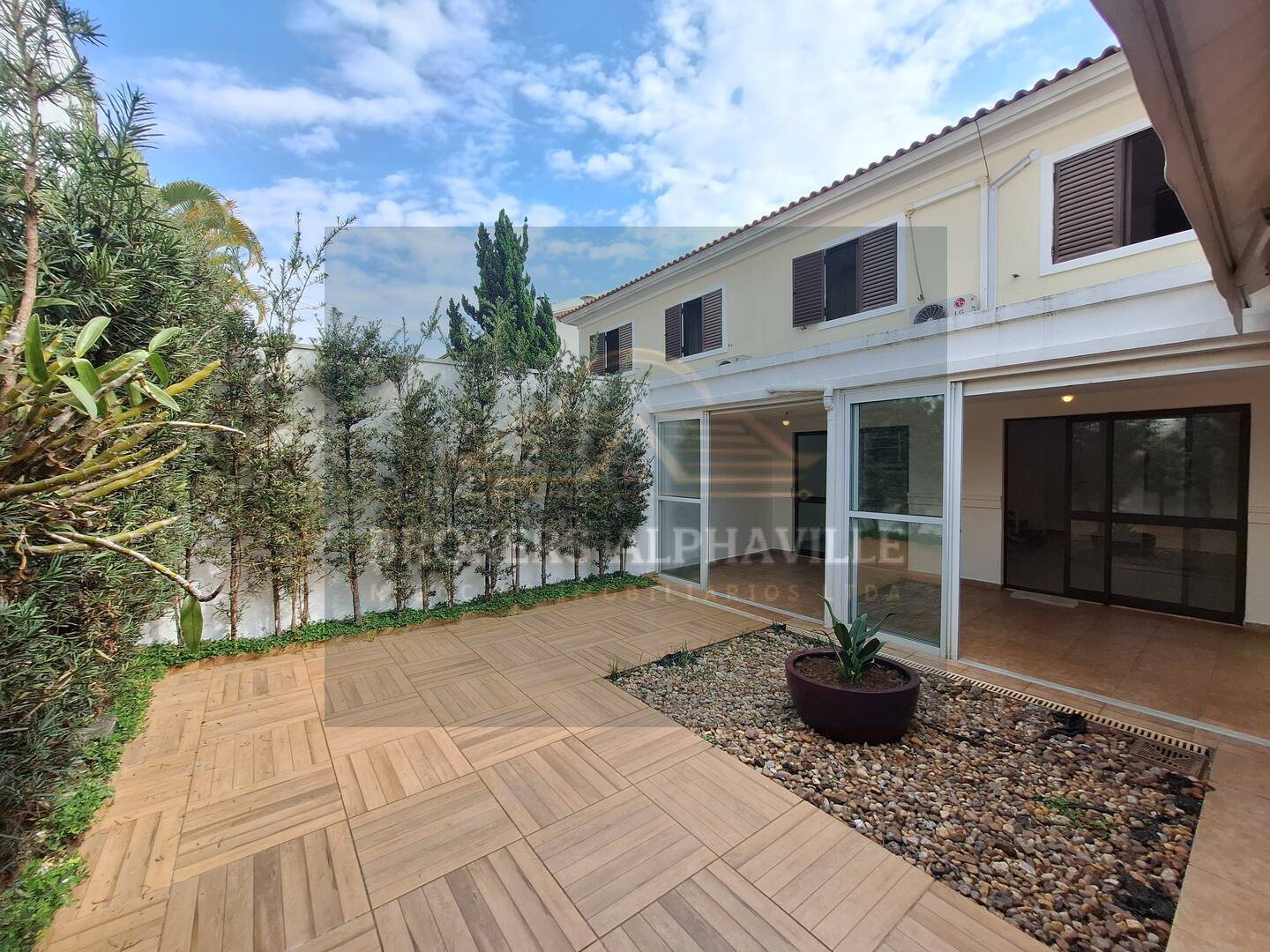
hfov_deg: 106.2
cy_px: 476
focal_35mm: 13
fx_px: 477
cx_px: 635
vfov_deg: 89.9
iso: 40
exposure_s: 1/1294
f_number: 2.2
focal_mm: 1.74
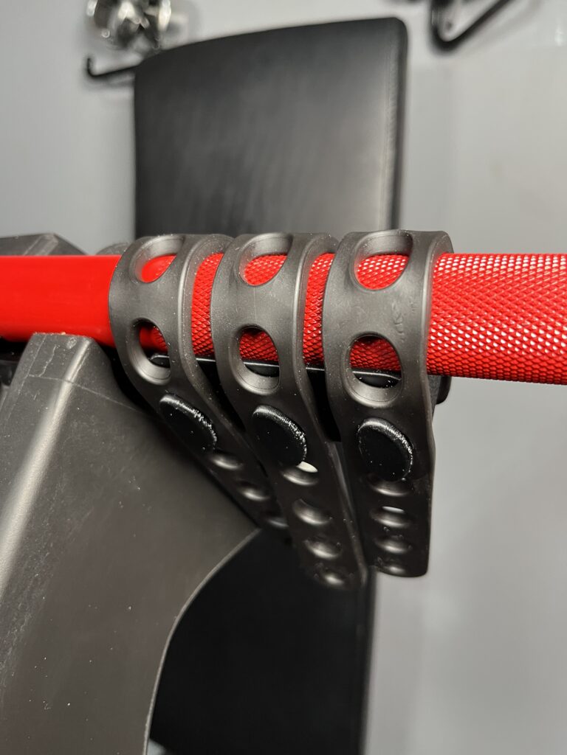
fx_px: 568
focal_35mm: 26
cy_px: 378
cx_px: 284
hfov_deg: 53.1
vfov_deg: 67.3
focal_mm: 5.1
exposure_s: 1/60
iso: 320
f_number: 1.6
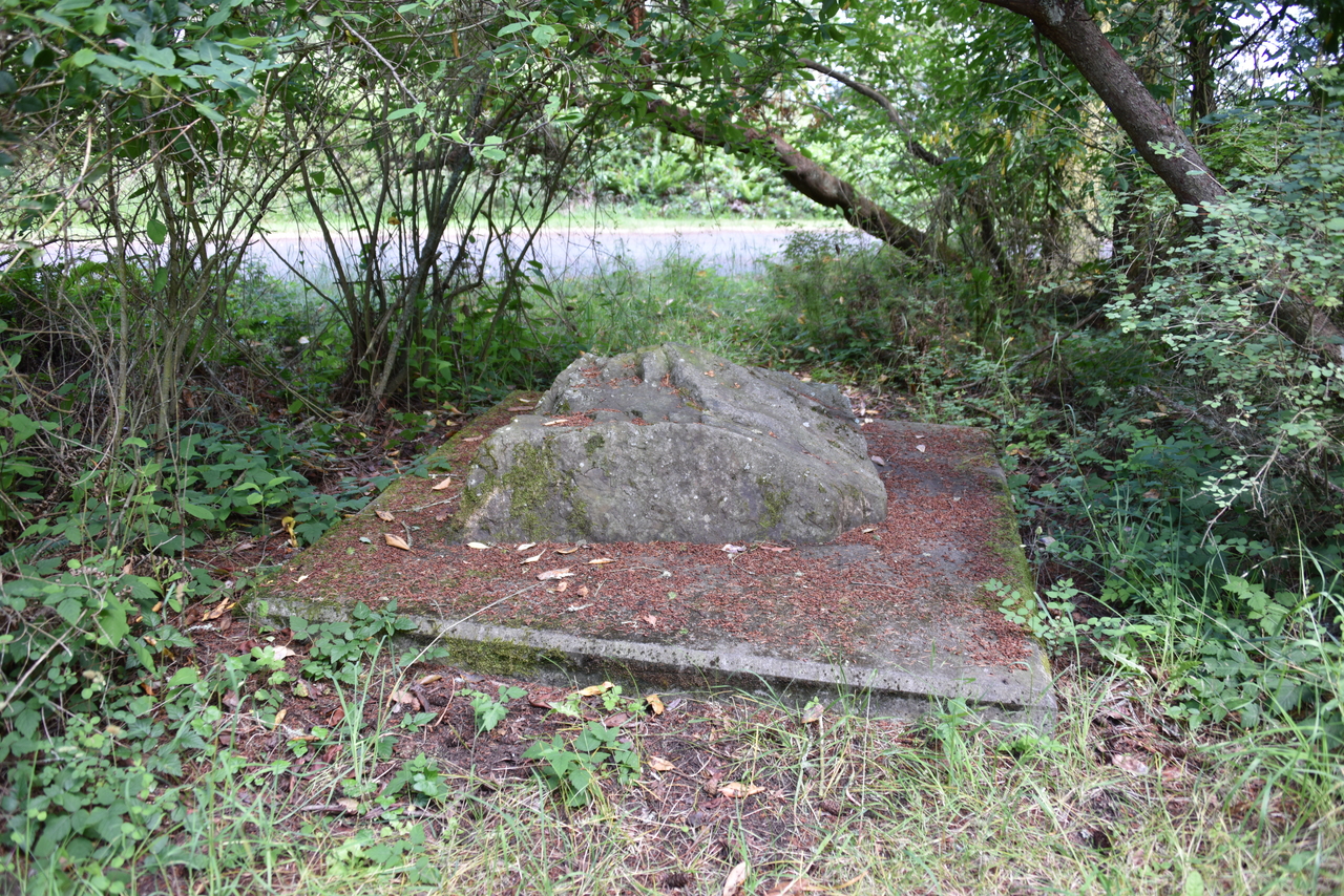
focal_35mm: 28
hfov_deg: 65.5
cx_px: 672
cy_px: 448
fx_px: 1046
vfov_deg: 46.4
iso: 200
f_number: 3.5
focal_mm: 28
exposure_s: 1/60
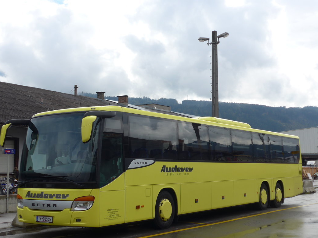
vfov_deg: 27.5
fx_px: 487
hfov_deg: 36.2
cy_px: 135
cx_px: 151
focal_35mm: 53
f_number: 3
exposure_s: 1/1300
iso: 80
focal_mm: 9.5
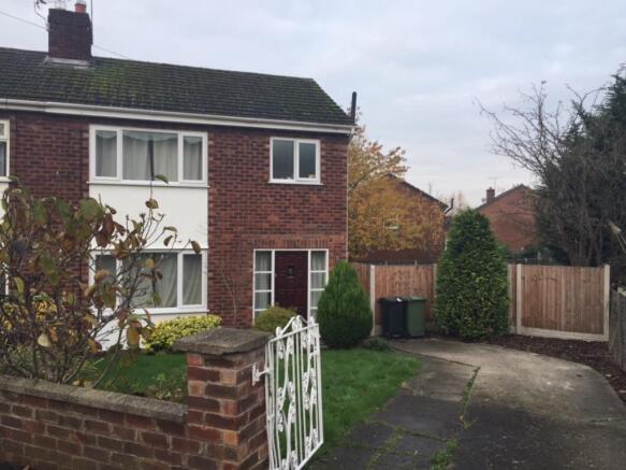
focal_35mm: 29
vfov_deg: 48.2
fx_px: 524
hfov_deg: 61.7
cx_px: 313
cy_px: 235
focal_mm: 4.15
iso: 32
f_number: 2.2
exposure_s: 1/120
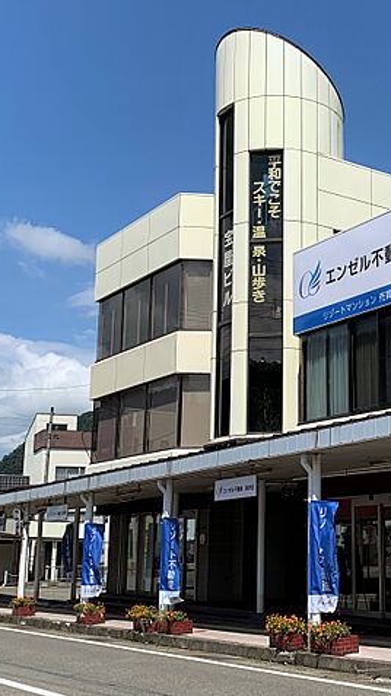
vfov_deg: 52.8
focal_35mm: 38
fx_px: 701
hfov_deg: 29.5
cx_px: 375
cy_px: 348
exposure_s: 1/3521
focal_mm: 4.25
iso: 25
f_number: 1.8
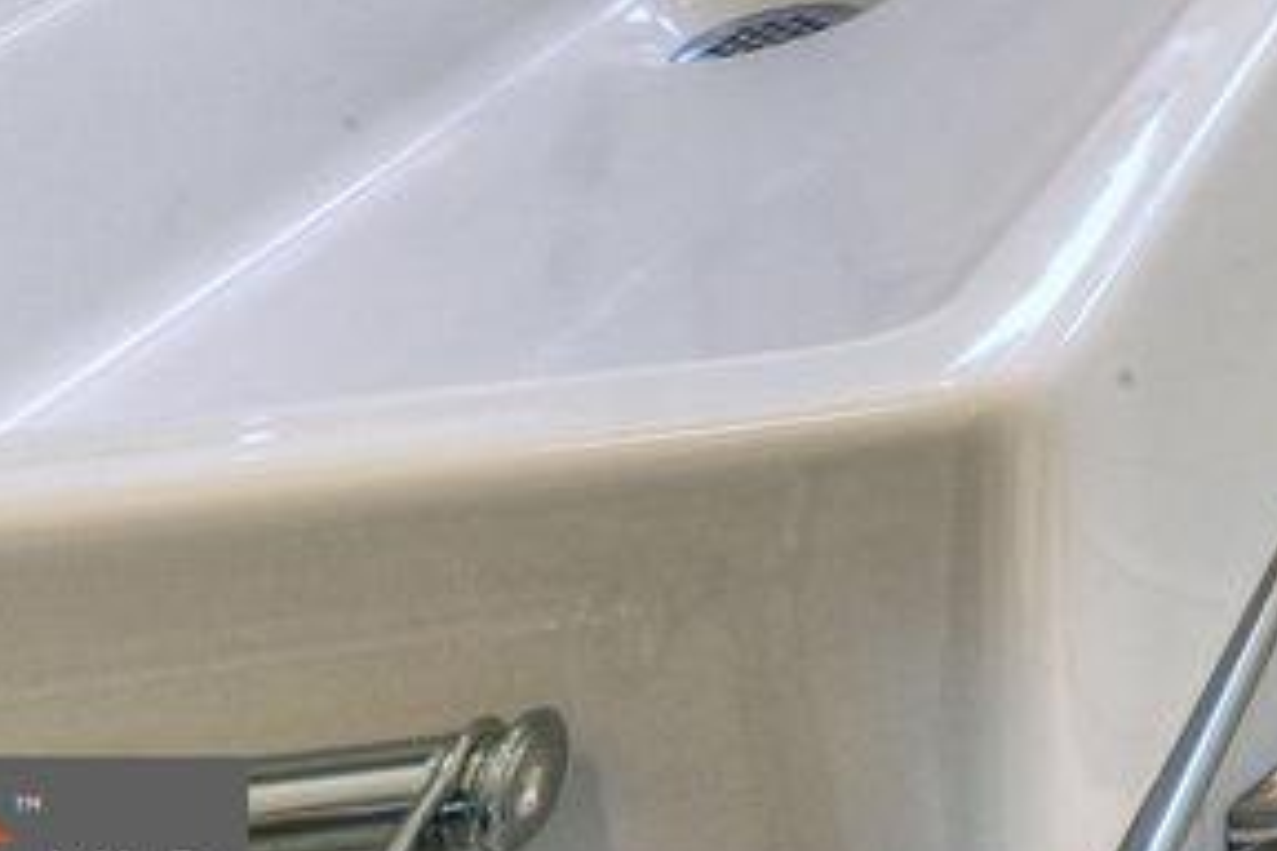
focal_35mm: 75
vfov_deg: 13.6
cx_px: 2749
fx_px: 2660
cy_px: -1144
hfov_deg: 17.0
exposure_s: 1/1.67
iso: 100
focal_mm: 15
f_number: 22
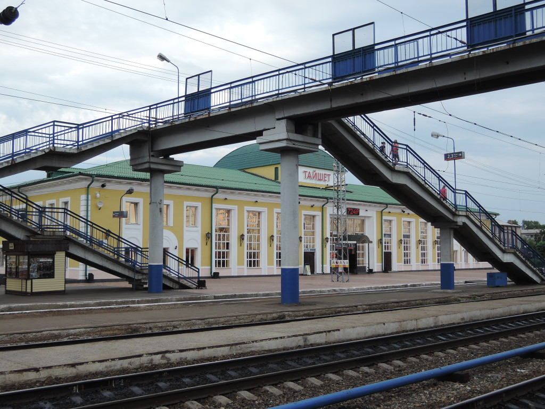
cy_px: 204
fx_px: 630
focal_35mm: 40
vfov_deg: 36.0
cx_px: 272
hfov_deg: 46.8
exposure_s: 1/160
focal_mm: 8.6
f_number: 3.5
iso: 80
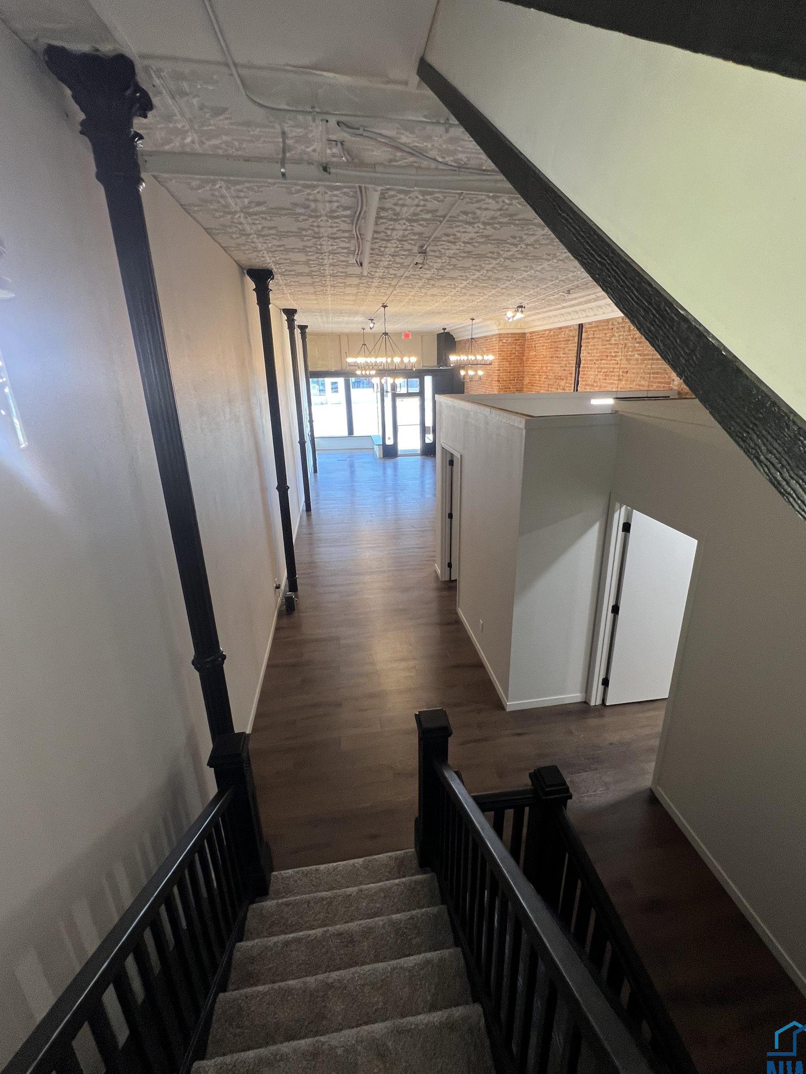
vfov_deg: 102.0
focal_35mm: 14
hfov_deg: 85.7
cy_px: 519
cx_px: 412
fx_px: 435
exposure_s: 1/60
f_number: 1.8
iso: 125
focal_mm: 1.57
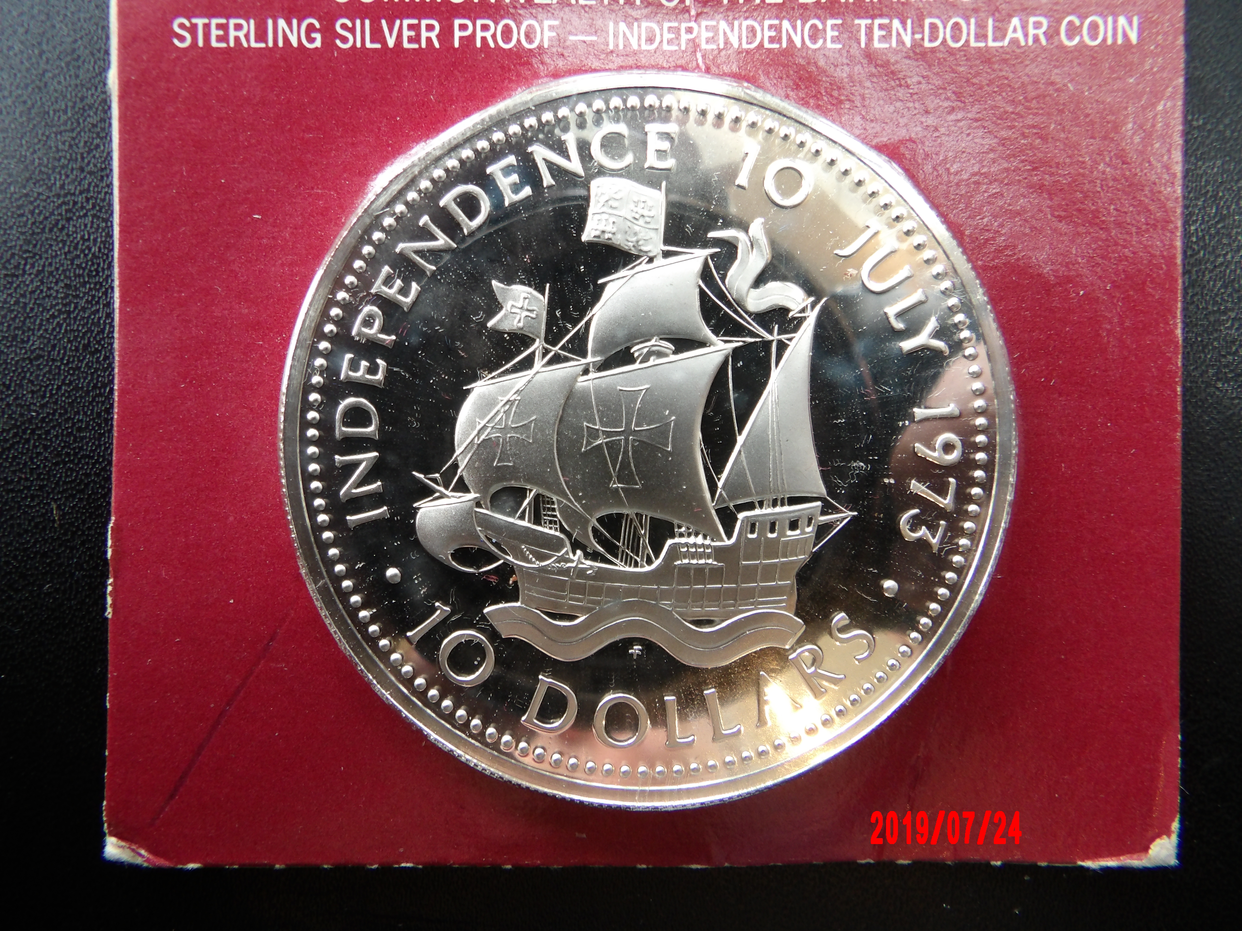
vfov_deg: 58.9
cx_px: 621
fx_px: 825
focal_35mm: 23
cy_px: 466
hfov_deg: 73.9
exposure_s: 1/30
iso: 197
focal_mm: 4.2
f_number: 4.1
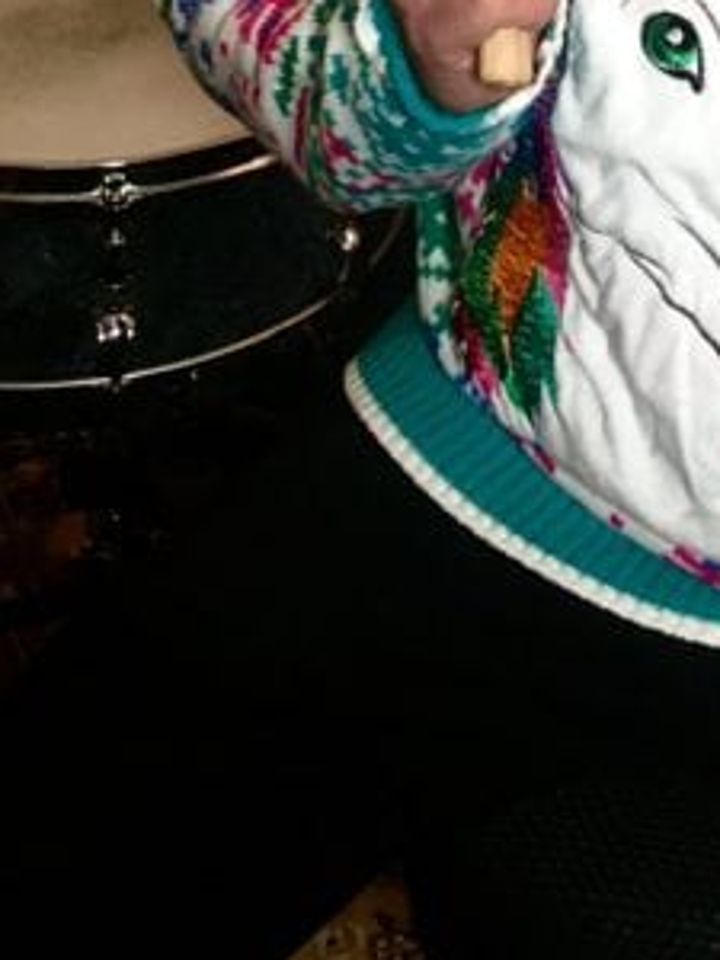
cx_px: 864
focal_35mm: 99
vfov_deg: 17.0
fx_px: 2746
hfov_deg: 14.5
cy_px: -669
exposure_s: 1/33
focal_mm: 4.15
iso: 125
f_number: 2.2
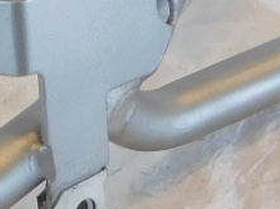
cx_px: -177
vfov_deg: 8.7
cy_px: 0
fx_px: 1365
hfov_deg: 11.1
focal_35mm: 169
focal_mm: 4
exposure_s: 1/30
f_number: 3
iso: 125
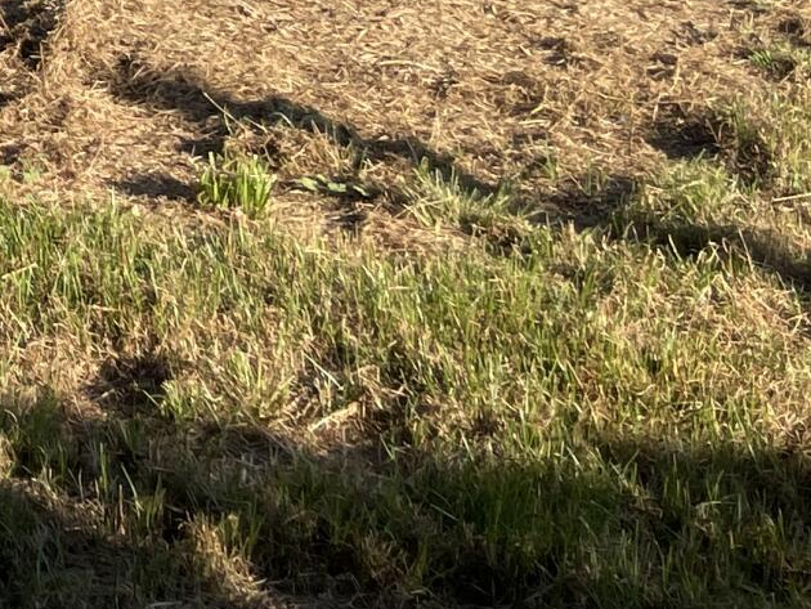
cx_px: -551
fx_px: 2789
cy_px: -706
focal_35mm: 119
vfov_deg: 11.0
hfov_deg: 14.9
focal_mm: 5.1
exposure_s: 1/1767
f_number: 1.6
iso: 32
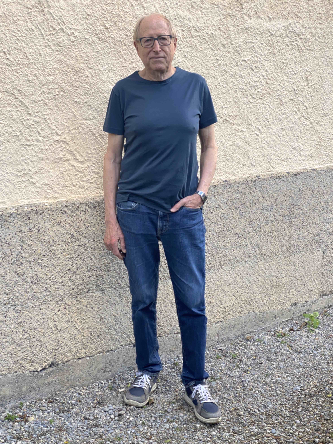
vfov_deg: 36.2
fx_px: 680
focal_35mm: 53
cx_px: 164
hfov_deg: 27.5
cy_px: 224
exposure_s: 1/122
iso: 32
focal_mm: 6
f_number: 2
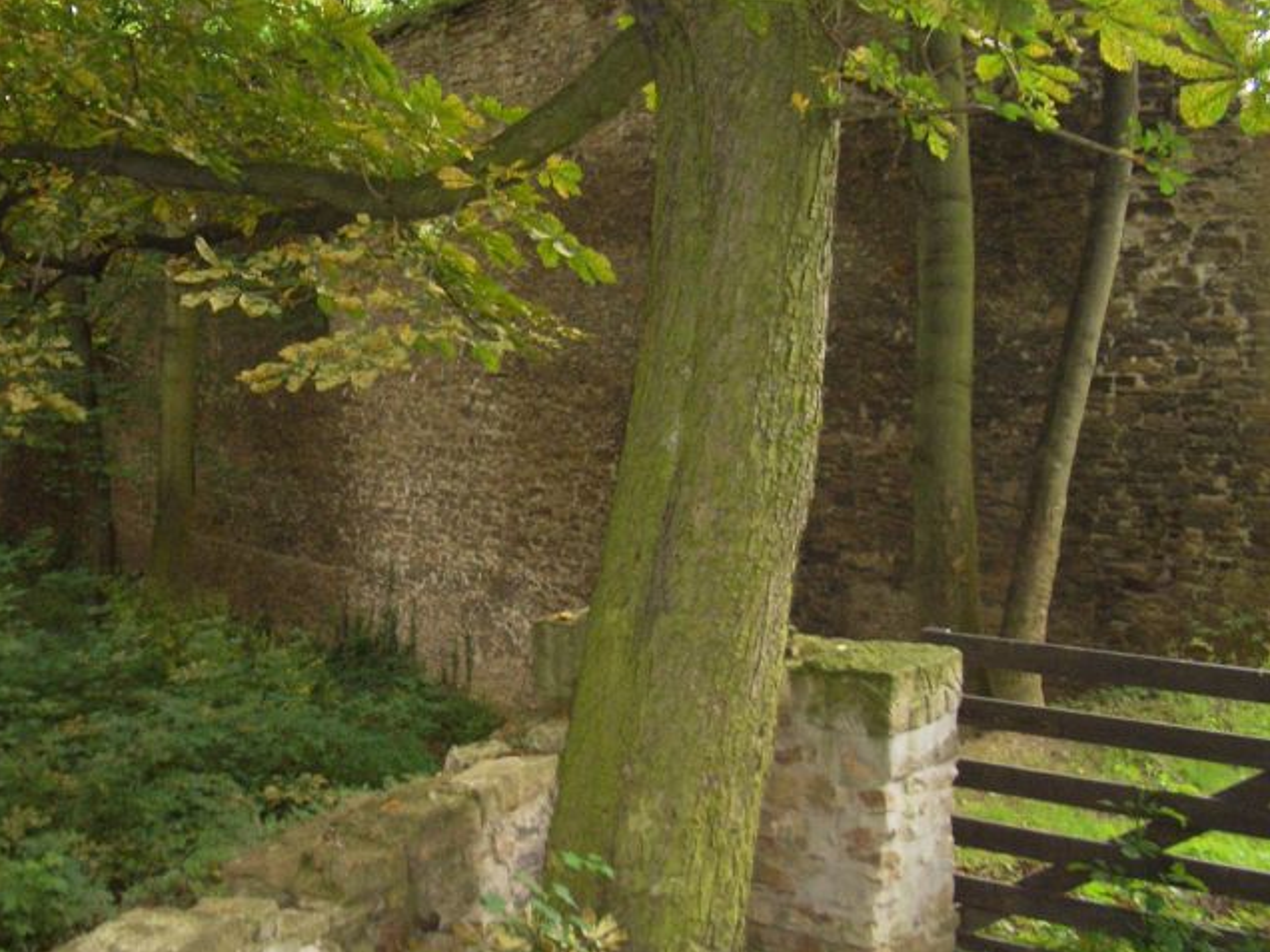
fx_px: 1614
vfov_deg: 32.8
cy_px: 405
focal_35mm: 44
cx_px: 473
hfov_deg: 42.6
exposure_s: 1/60
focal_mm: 5.8
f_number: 2.6
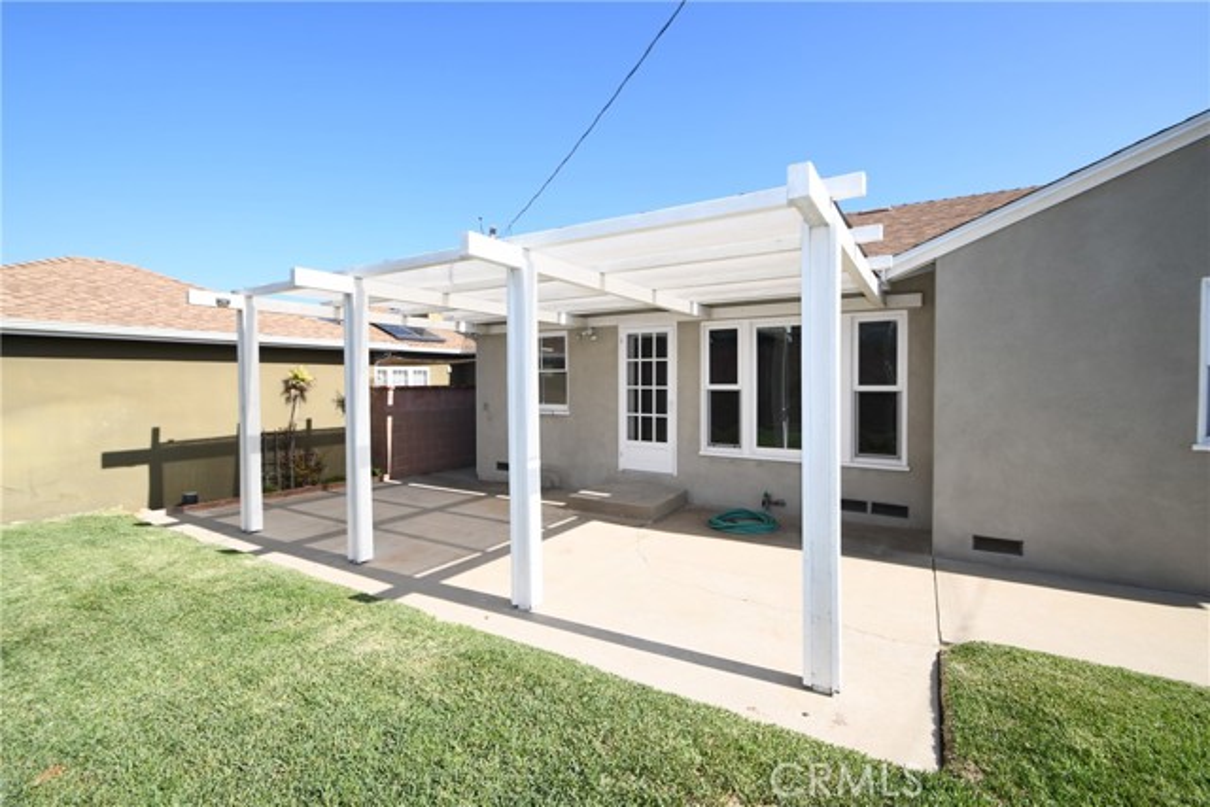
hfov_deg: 100.4
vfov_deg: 77.4
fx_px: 504
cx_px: 605
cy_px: 404
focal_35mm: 15
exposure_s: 1/200
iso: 100
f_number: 7.1
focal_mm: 10
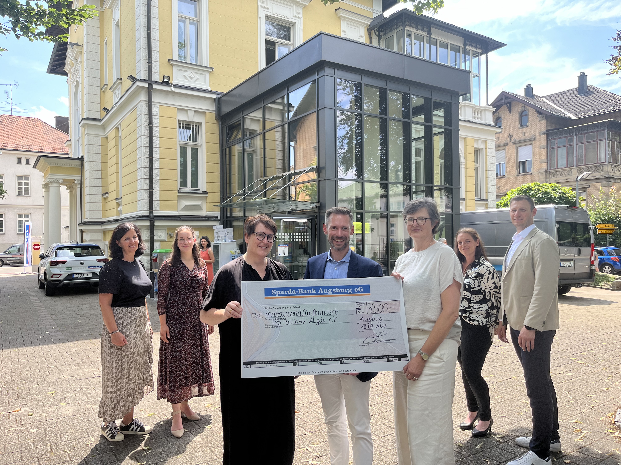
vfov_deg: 53.1
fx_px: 466
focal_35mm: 26
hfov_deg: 67.3
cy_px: 232
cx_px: 310
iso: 50
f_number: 1.6
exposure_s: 1/520
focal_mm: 5.1
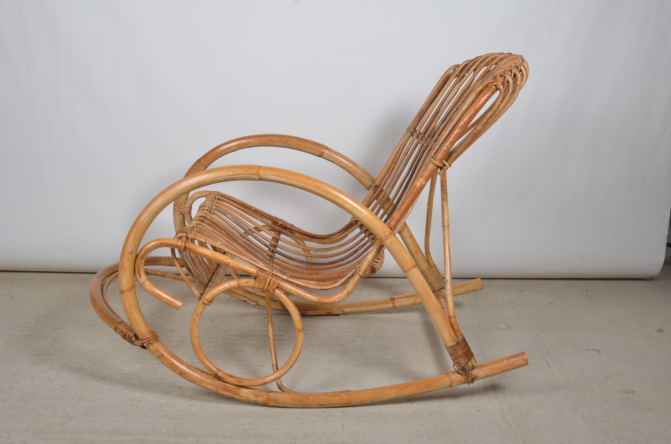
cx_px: 336
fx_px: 670
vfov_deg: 36.7
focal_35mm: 36
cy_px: 222
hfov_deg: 53.2
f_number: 14
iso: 100
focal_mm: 24
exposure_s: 1/125
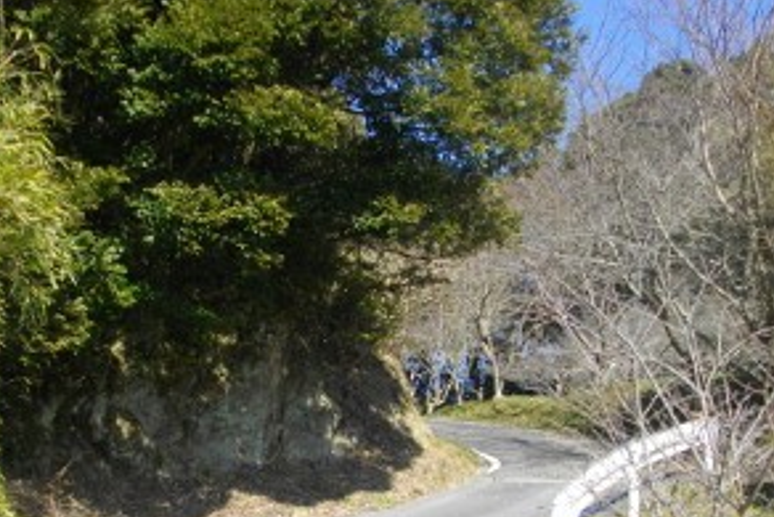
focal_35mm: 57
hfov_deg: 35.0
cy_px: 402
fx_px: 1226
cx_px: 379
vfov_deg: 23.5
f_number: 2.9
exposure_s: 1/800
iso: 100
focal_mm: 5.7
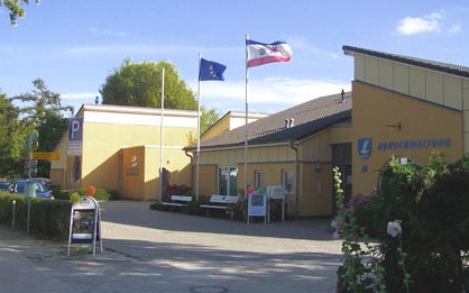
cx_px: 234
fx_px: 524
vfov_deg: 31.2
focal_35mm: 41
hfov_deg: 48.2
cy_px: 146
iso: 64
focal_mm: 6.3
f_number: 4
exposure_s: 1/250
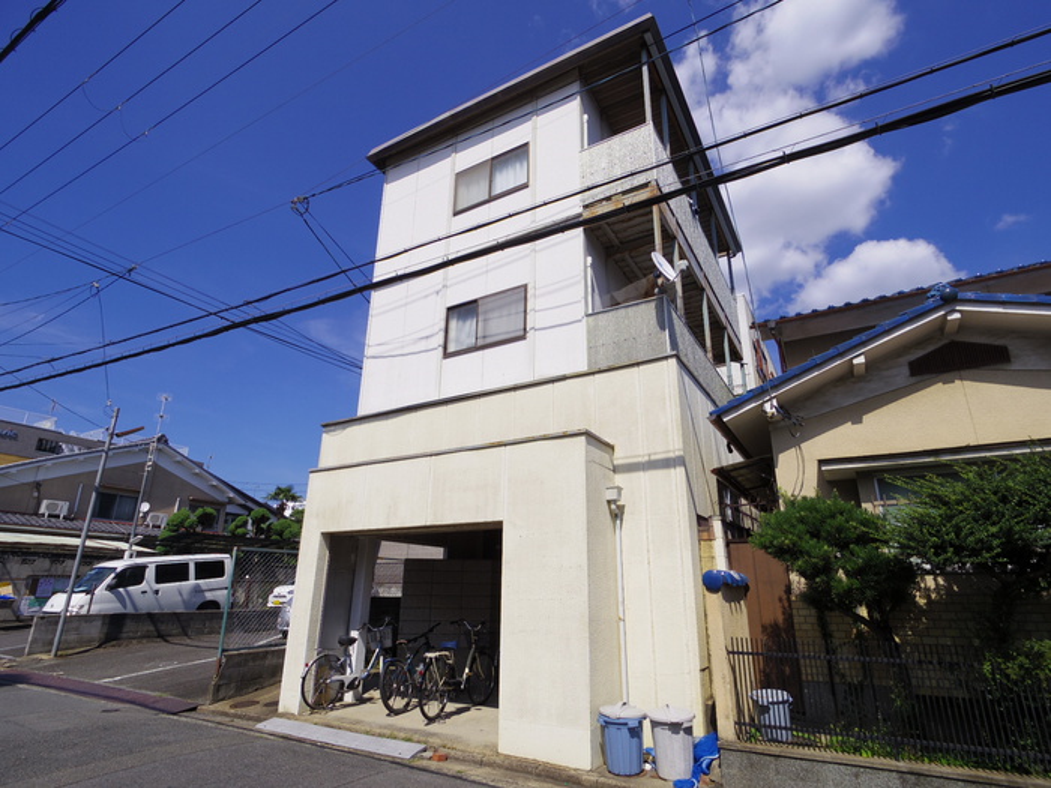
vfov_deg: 74.7
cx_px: 526
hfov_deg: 91.0
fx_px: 516
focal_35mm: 17
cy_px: 394
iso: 100
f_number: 4.5
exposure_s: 1/1000
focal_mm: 3.8
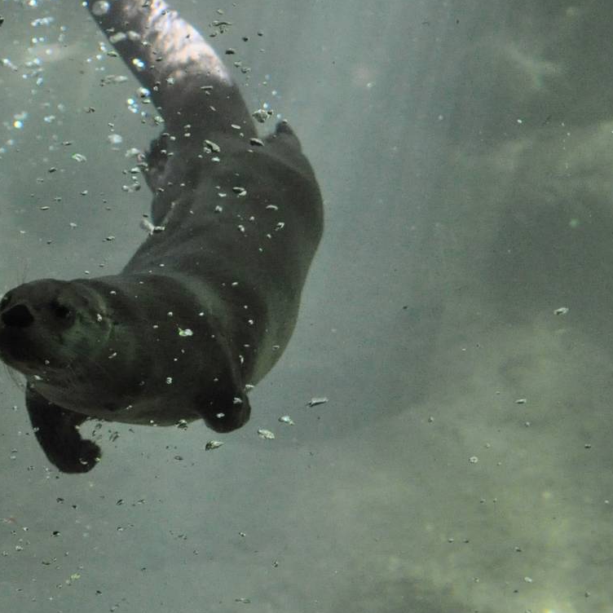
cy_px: 312
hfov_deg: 6.5
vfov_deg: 6.5
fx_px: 5429
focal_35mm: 271
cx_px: 245
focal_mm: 100
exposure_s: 1/400
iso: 1600
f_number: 4
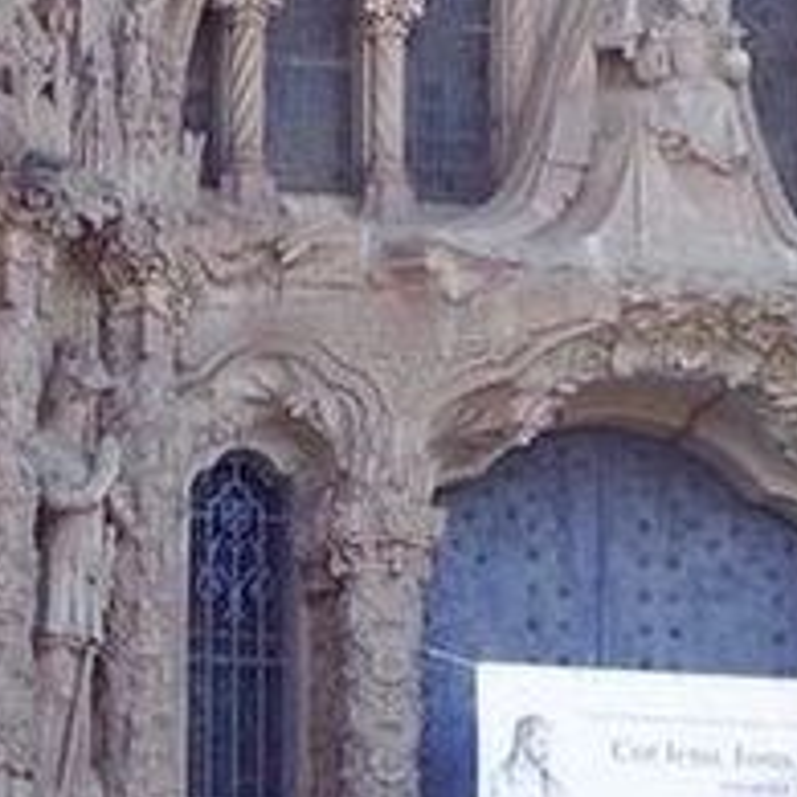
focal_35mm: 307
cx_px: 660
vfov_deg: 5.7
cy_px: -106
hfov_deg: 5.7
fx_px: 7997
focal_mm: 12.2
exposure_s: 1/125
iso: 100
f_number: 3.9
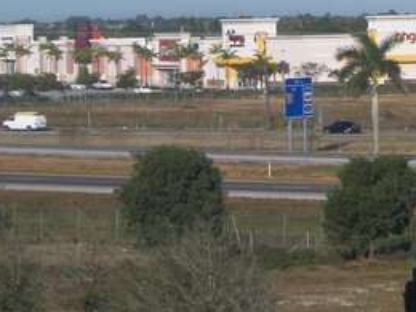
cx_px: 418
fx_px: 2848
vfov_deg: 6.3
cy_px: 3
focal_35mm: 237
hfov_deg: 8.3
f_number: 14.1
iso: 80
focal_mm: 13.7
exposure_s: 1/125
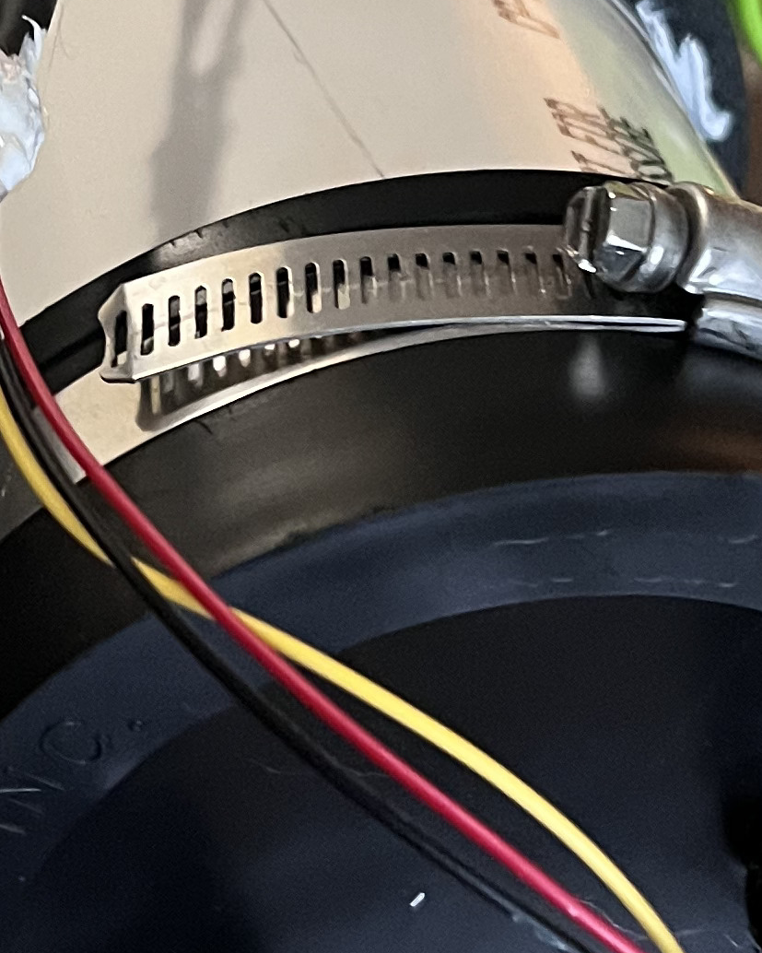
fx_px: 2791
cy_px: 45
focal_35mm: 99
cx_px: 251
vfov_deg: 18.9
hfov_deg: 15.5
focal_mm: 5.7
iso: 500
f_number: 1.5
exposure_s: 1/40
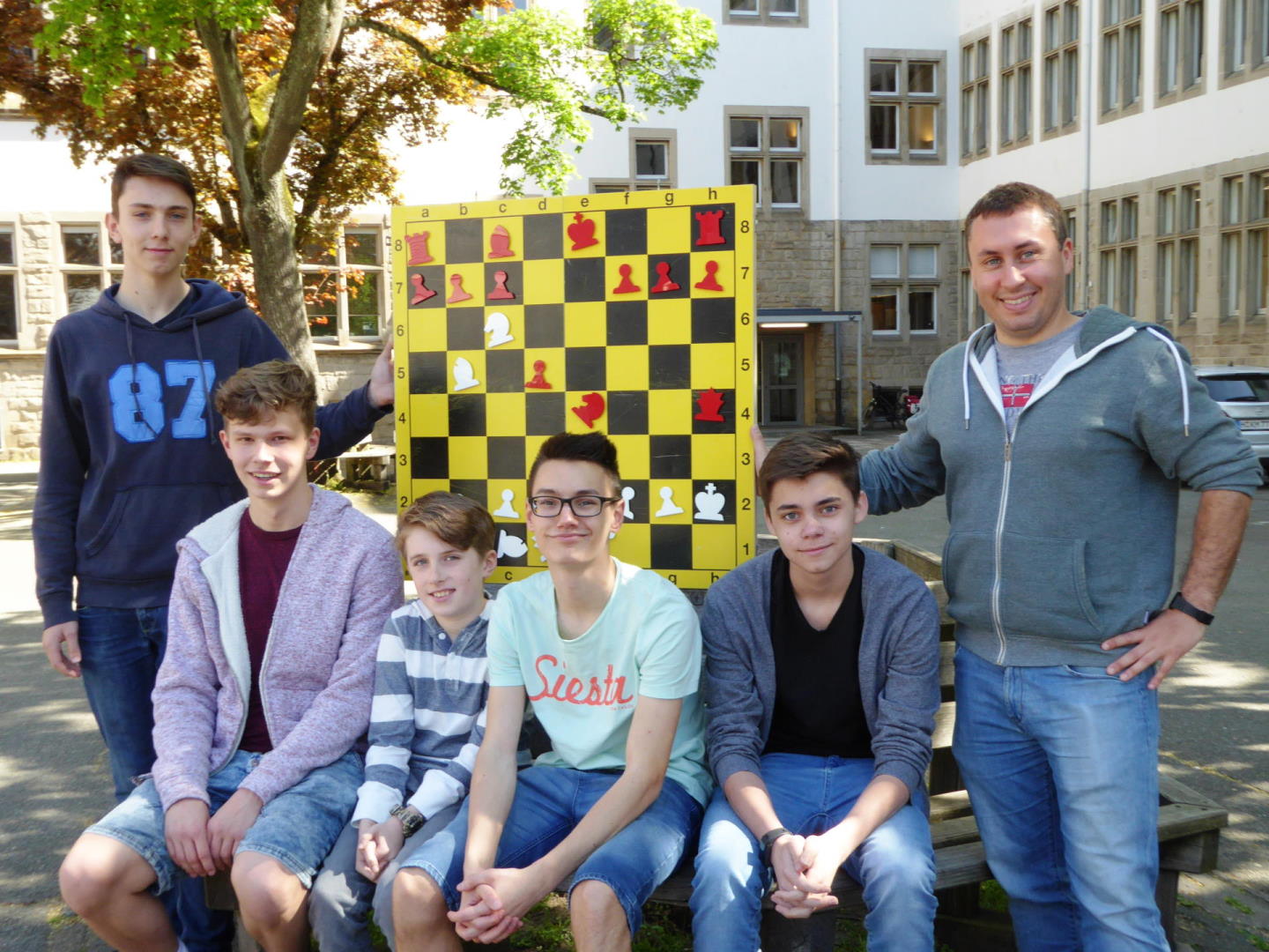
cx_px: 634
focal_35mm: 39
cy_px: 476
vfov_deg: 36.8
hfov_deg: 47.9
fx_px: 1430
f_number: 3.7
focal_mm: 6.7
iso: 100
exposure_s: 1/125
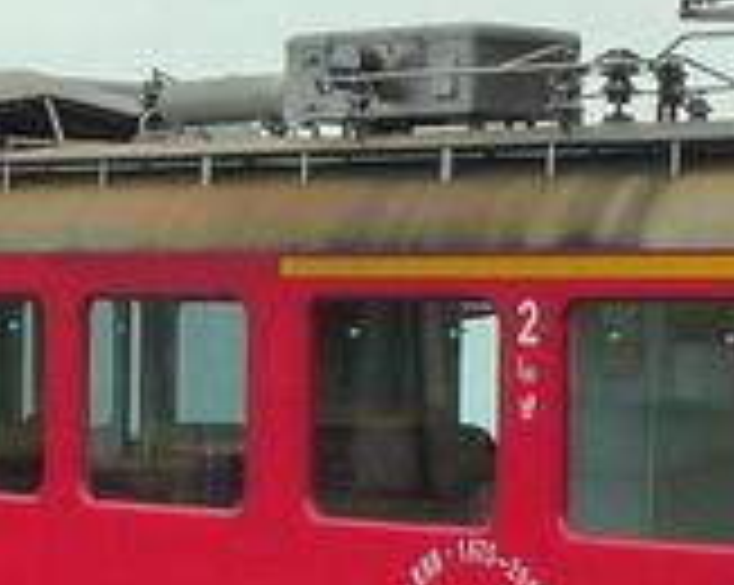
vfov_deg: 8.0
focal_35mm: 192
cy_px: 441
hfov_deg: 10.1
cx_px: 297
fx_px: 4166
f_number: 3.5
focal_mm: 5.3
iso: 160
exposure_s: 1/500
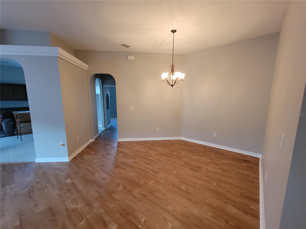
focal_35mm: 13
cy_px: 114
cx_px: 153
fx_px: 115
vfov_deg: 89.9
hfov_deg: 106.2
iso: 320
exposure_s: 1/40
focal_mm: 2.2
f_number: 2.2
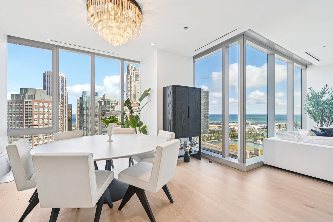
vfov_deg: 73.7
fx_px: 148
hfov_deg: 96.7
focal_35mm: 16
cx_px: 166
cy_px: 111
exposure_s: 1/250
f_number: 8
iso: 800
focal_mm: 16
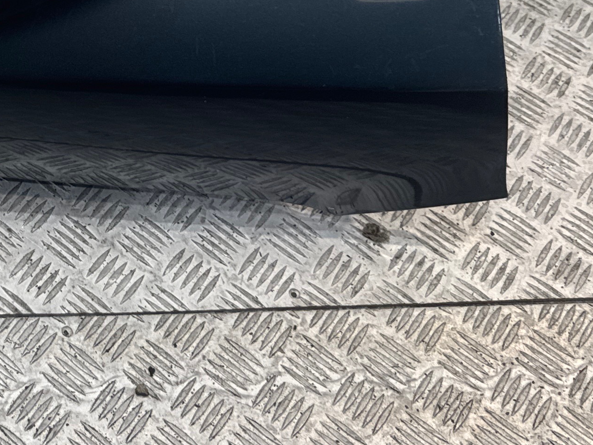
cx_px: -184
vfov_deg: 17.9
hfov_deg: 22.8
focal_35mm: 76
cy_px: -167
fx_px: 1302
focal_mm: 6.76
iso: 50
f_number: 1.78
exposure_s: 1/121
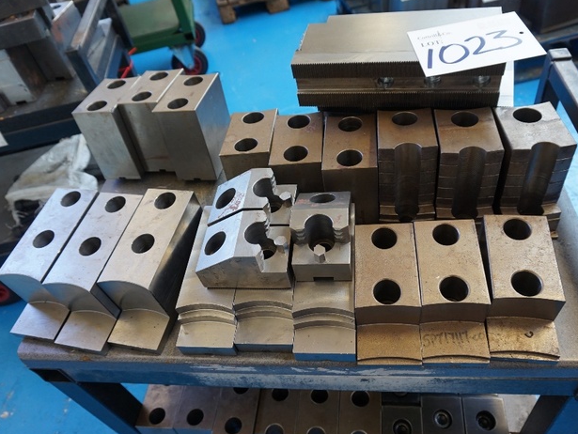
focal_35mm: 27
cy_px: 213
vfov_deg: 51.4
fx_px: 451
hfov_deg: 65.3
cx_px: 303
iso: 500
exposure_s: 1/60
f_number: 4
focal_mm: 16
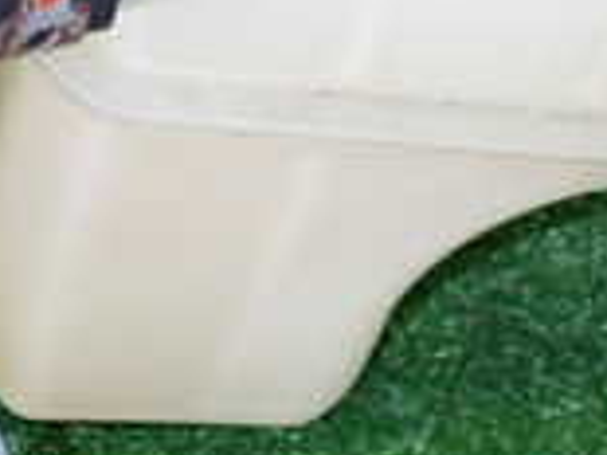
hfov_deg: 16.9
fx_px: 2033
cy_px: 16
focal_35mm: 116
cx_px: 450
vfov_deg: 12.6
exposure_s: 1/4
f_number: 6.3
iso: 320
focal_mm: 5.4
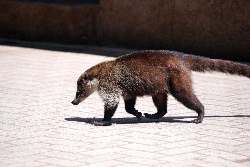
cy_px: 84
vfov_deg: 4.2
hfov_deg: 6.2
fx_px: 2294
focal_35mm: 330
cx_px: 125
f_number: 5.3
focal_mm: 220
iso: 400
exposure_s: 1/1000
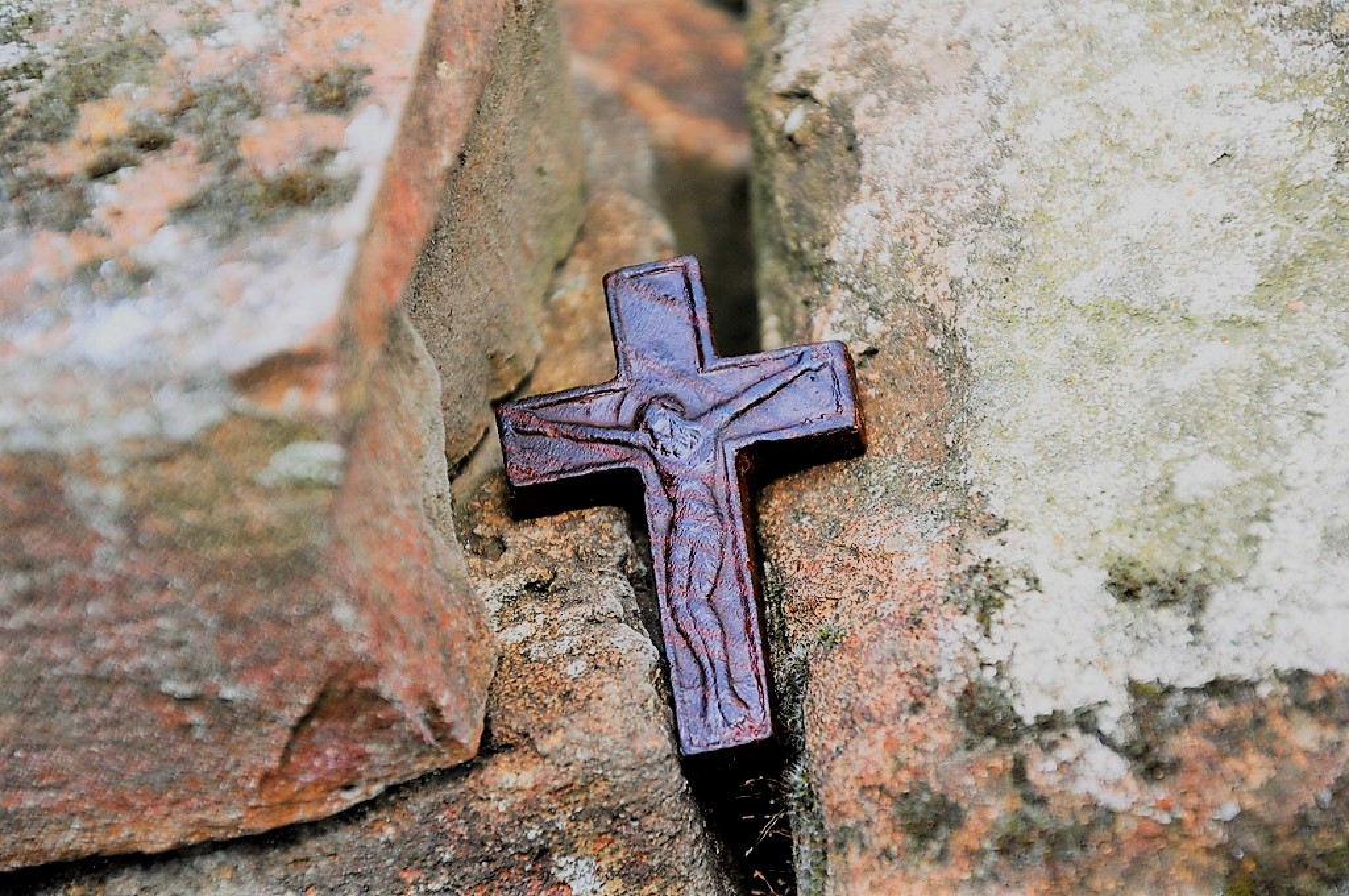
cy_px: 448
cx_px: 674
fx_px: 5894
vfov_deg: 8.7
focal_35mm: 158
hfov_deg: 13.1
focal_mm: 105
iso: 250
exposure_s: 1/60
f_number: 5.6
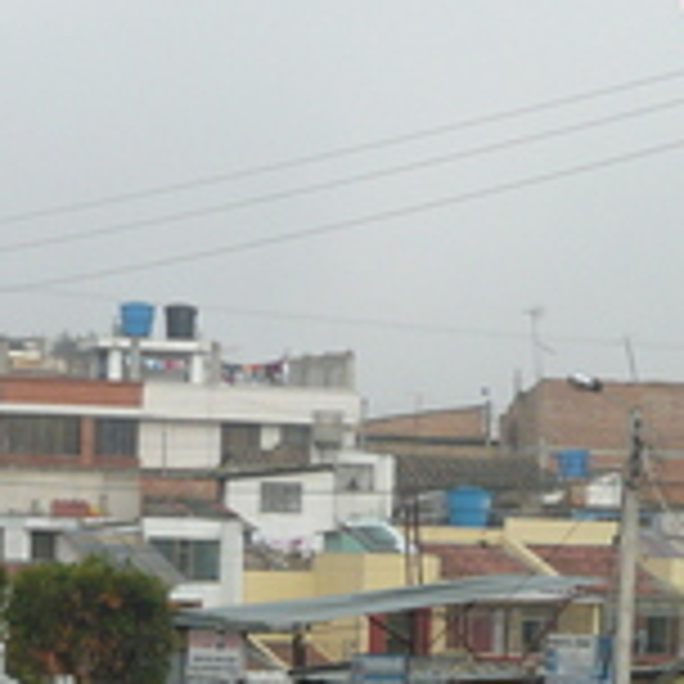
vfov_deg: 7.6
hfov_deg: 7.3
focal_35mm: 230
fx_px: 5142
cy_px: 526
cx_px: 1314
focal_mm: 10.2
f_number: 3.7
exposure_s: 1/640
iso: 100
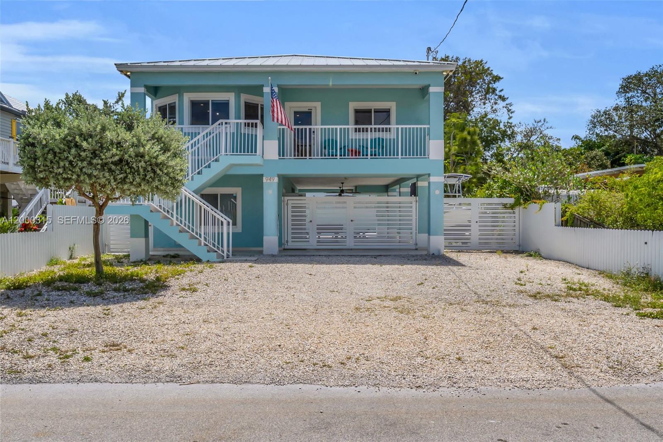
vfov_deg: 43.6
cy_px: 221
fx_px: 552
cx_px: 332
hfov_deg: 61.9
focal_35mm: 30
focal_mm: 20
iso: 100
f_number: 11
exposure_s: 1/800
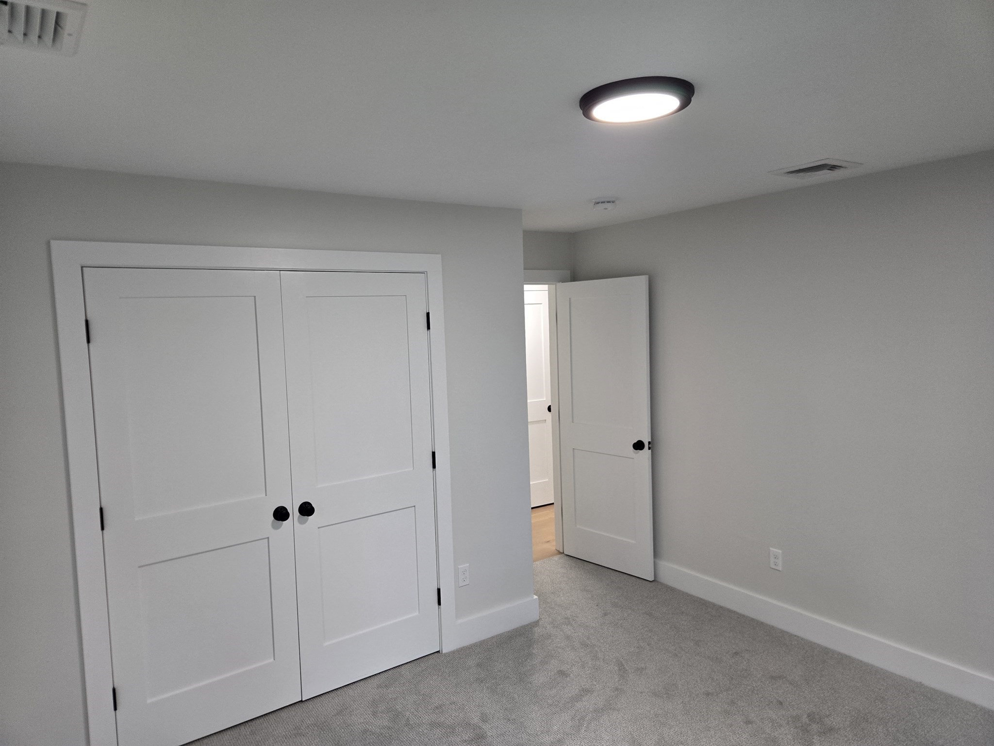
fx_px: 660
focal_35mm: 23
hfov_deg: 73.9
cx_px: 497
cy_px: 373
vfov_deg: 58.9
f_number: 1.8
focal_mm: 5.4
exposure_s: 1/120
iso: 250
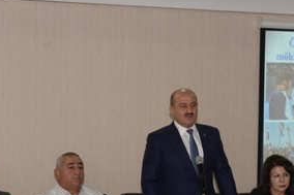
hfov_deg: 13.0
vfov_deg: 8.7
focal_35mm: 158
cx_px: 203
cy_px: 156
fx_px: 1290
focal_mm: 70
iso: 2200
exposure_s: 1/100
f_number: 6.3
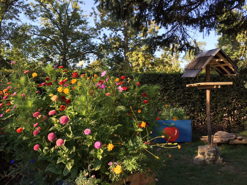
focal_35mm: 29
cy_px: 92
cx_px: 124
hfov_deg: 61.7
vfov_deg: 48.2
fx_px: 207
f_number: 2.2
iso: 32
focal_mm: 4.15
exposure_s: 1/321
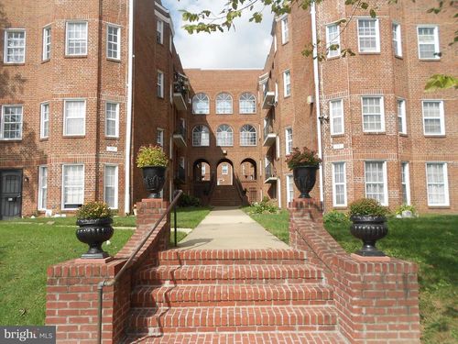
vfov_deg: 53.1
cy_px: 172
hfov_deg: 67.3
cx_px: 229
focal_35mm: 26
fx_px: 344
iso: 80
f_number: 3.2
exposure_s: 1/1000
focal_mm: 4.6
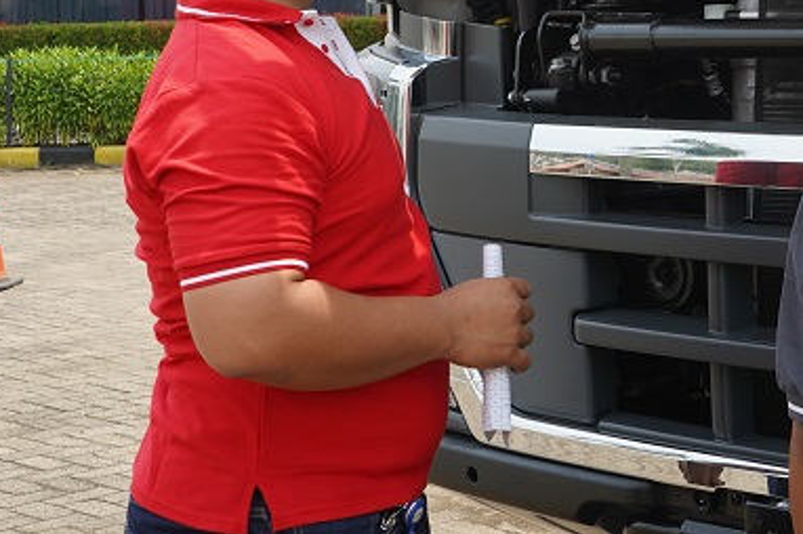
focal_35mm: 89
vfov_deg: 15.0
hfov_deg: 22.4
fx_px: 1983
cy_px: -27
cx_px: 704
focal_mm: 34
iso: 200
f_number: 9
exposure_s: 1/200
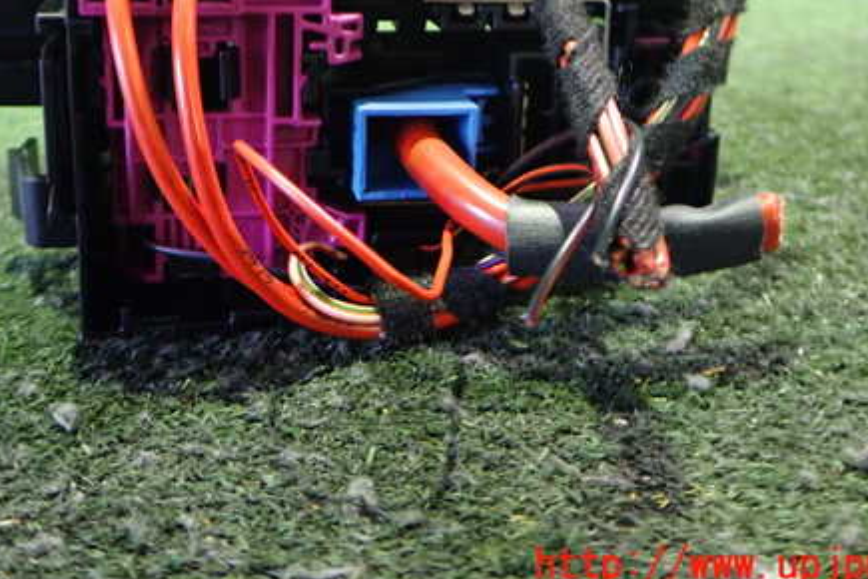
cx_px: 387
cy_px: 142
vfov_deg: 30.6
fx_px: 1037
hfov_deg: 45.4
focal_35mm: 43
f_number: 2.3
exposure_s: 1/15
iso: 800
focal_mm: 5.4
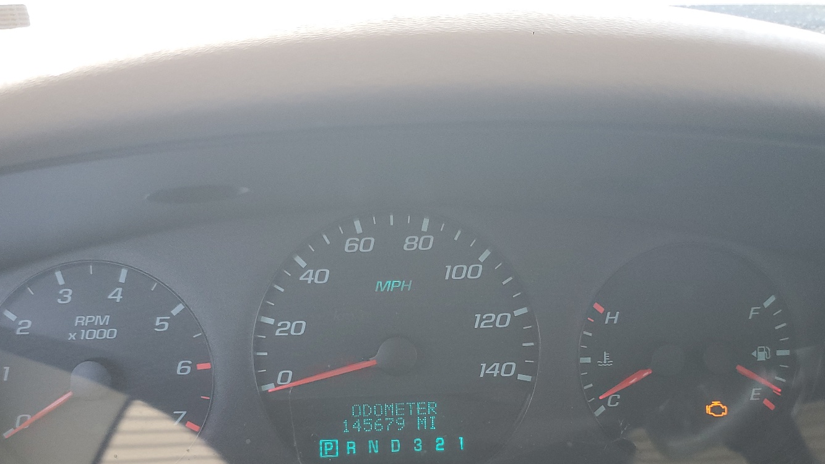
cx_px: 386
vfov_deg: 33.7
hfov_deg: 58.0
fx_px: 744
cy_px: 369
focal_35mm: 34
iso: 86
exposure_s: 1/60.2
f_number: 1.5
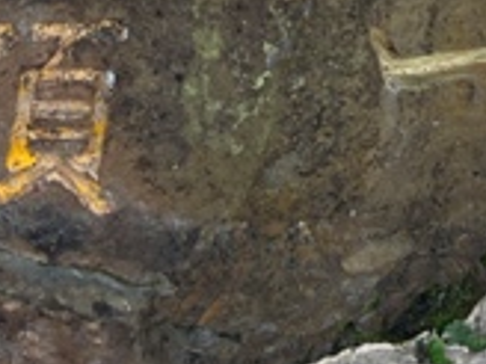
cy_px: -352
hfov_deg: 15.5
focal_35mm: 127
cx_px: 362
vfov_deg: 10.7
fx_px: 1783
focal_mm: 5.7
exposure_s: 1/159
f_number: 1.5
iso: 50
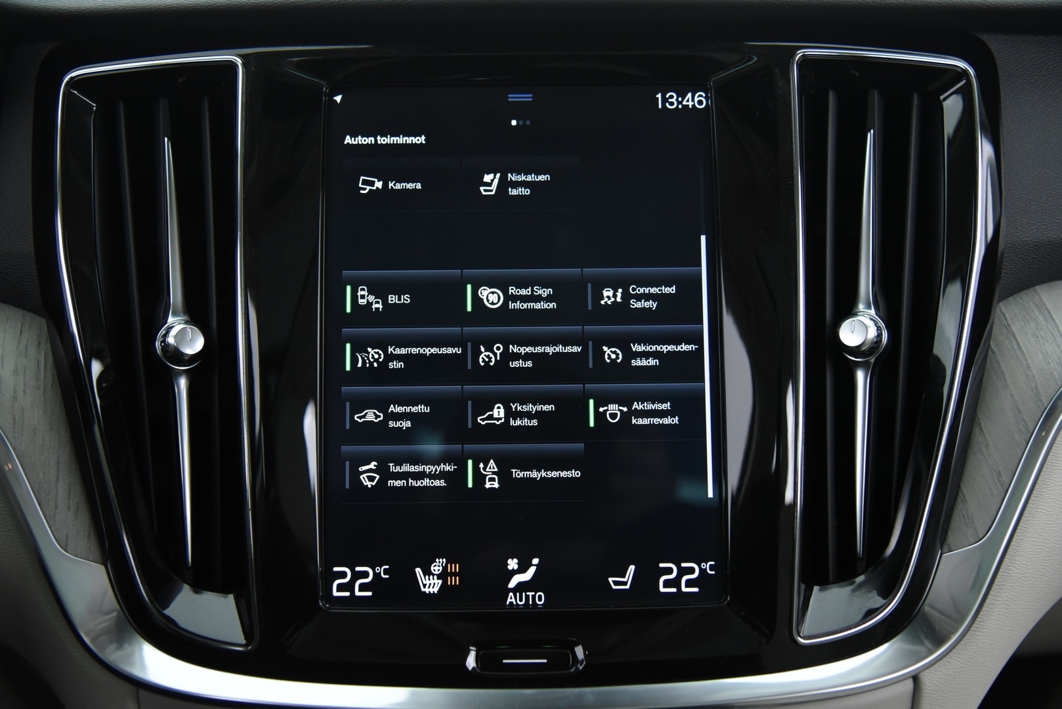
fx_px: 1121
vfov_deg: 35.1
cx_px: 531
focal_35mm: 38
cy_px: 354
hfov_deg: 50.7
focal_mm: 38
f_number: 4
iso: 4000
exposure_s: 1/30
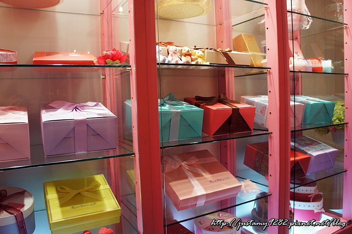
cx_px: 176
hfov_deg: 67.4
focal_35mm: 27
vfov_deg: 47.9
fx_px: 264
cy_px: 117
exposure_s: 1/30
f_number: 3.5
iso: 320
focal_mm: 18
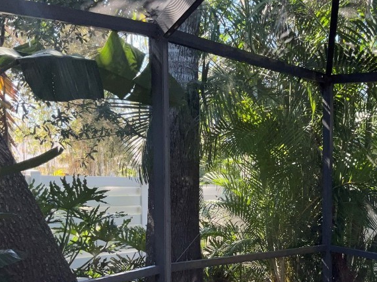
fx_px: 566
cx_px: 268
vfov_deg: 27.6
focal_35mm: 52
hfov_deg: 36.2
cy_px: 217
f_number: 1.8
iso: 16
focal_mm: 3
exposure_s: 1/262
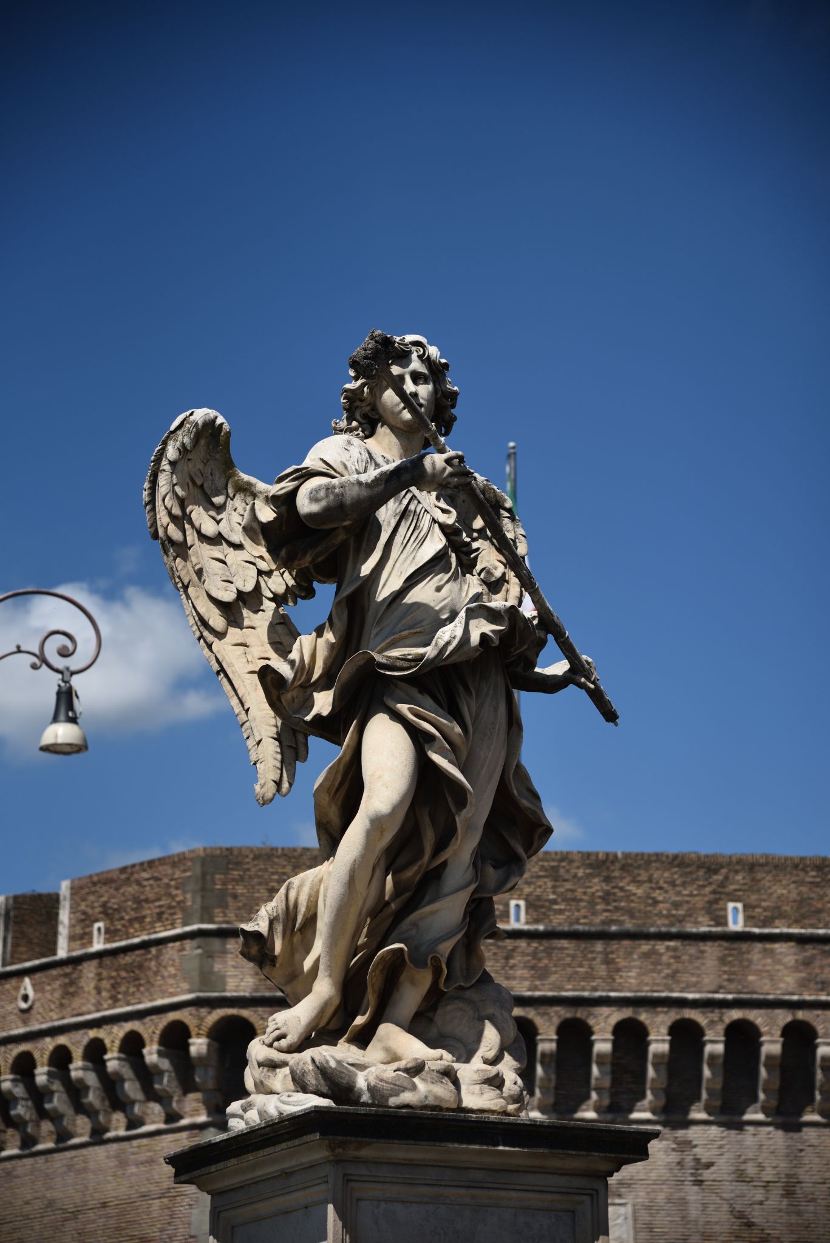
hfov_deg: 16.7
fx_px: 2833
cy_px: 622
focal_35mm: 82
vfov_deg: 24.8
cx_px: 415
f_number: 4
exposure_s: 1/3200
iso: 160
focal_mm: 82
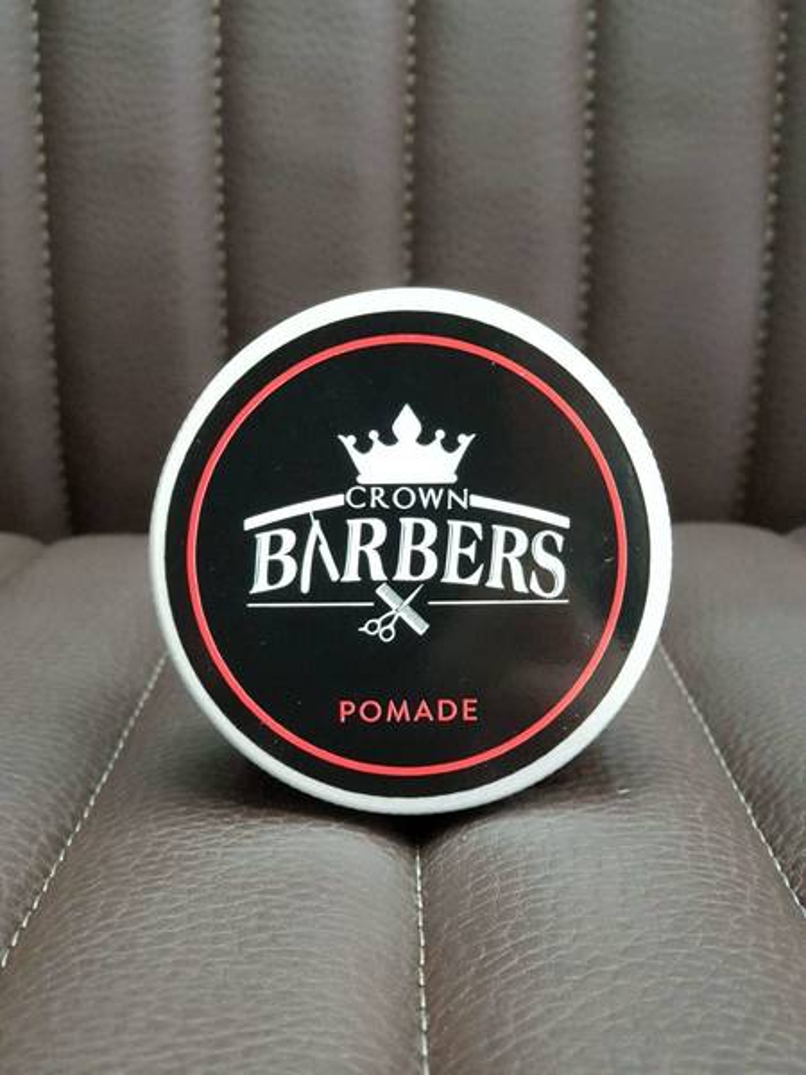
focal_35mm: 52
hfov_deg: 28.0
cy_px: 538
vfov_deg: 36.8
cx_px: 403
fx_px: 1614
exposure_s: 1/33
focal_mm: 6
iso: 400
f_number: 2.4
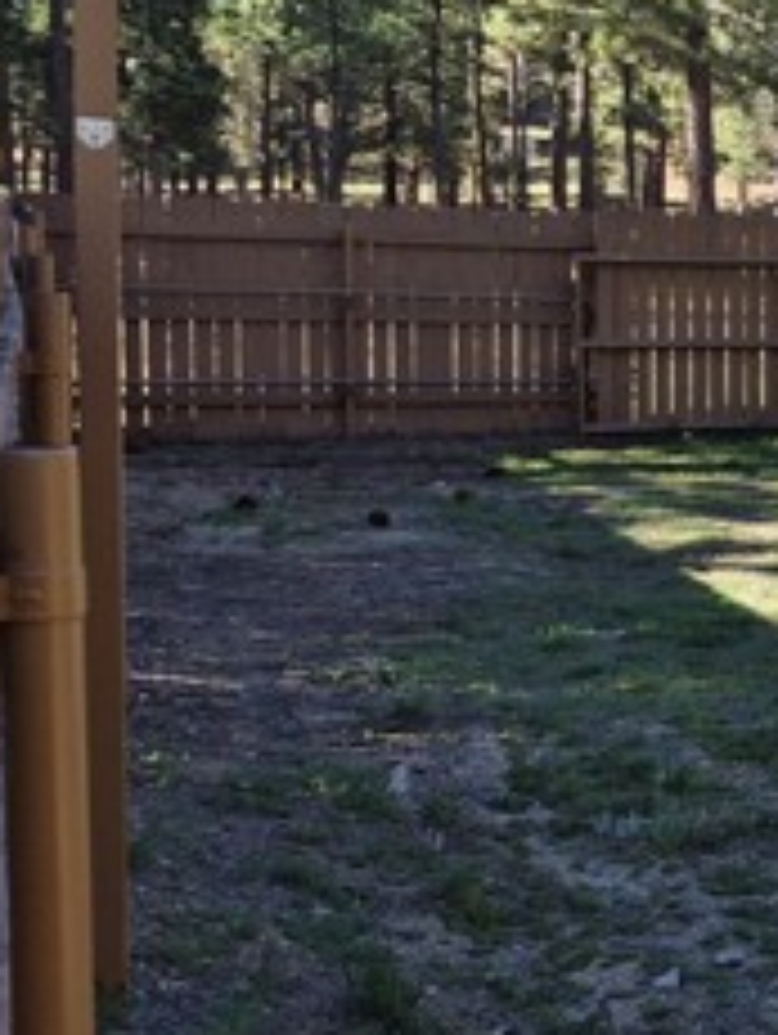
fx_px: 1914
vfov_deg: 30.2
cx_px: 1237
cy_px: 477
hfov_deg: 19.4
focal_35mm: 64
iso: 80
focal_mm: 5.4
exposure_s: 1/1872
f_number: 1.8
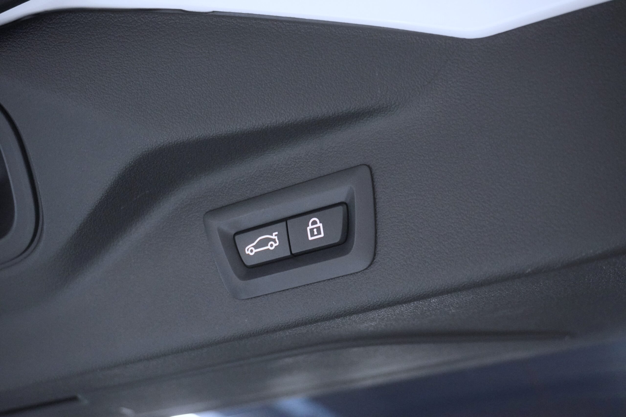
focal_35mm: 48
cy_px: 208
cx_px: 313
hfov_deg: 41.1
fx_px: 835
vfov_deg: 28.1
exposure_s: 1/60
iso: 6400
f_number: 5
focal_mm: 32
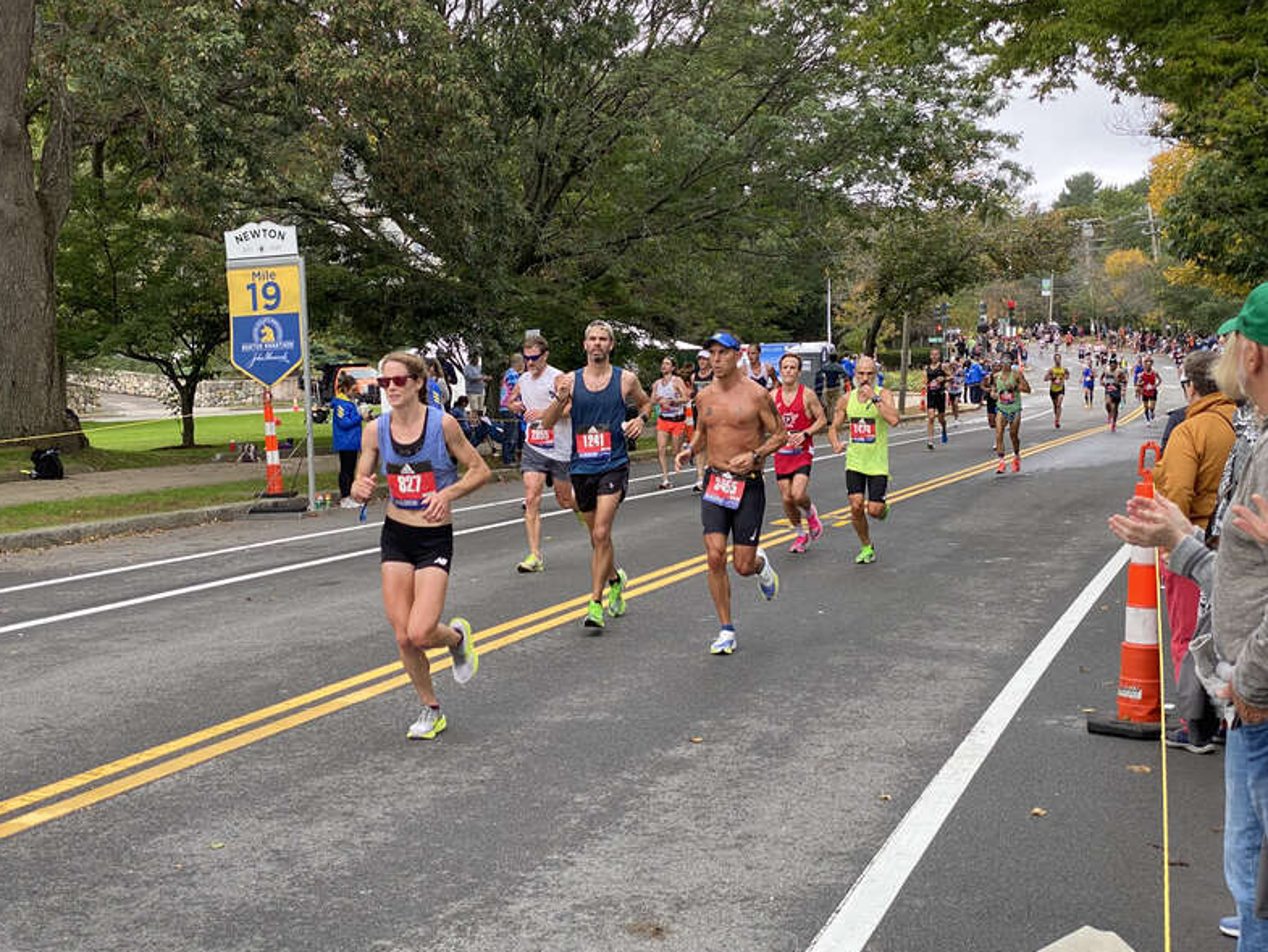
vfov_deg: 27.5
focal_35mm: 53
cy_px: 478
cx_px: 625
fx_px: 1942
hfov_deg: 36.2
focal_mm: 6
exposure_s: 1/124
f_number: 2
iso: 20
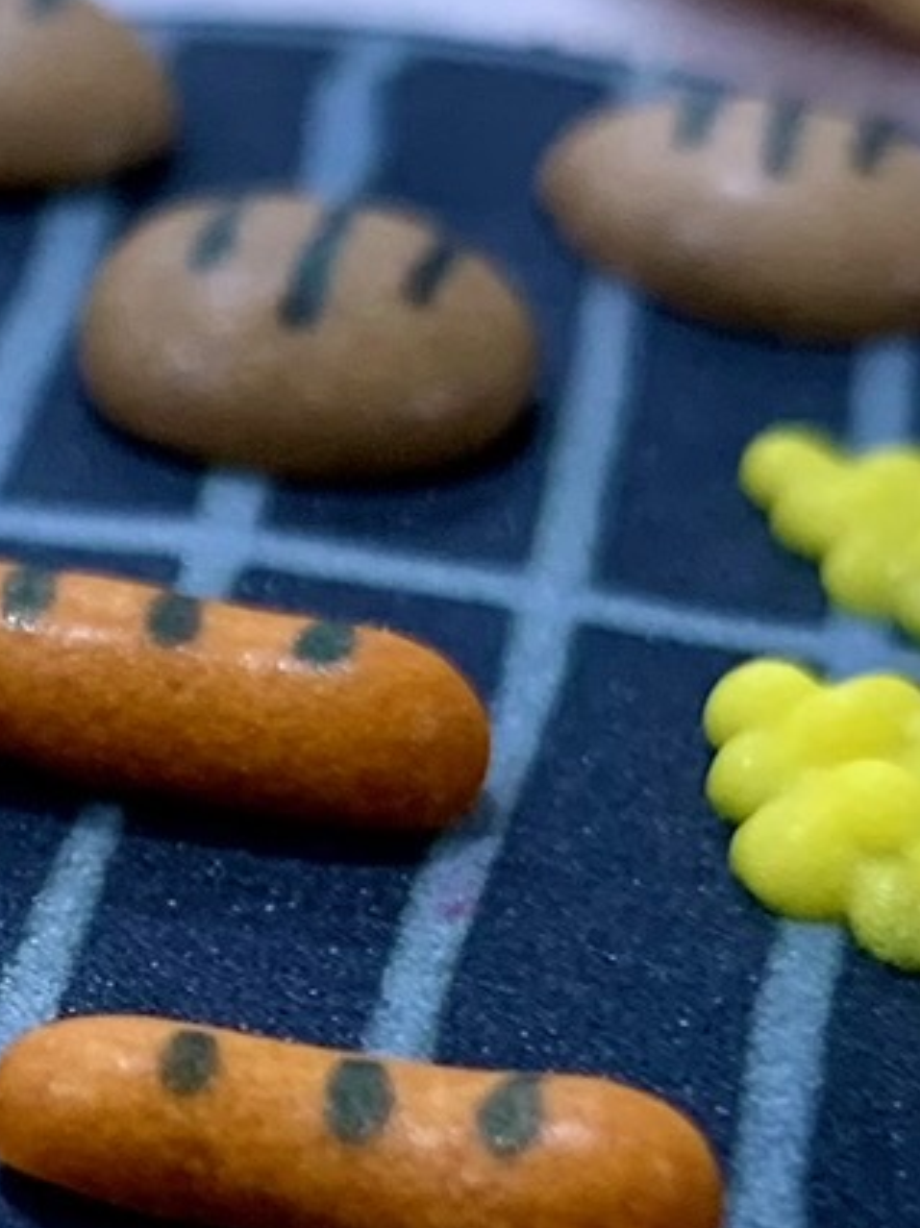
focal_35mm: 125
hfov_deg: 11.5
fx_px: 4434
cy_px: 1320
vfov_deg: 15.4
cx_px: -277
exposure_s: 1/60
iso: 160
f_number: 1.8
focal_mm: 4.25
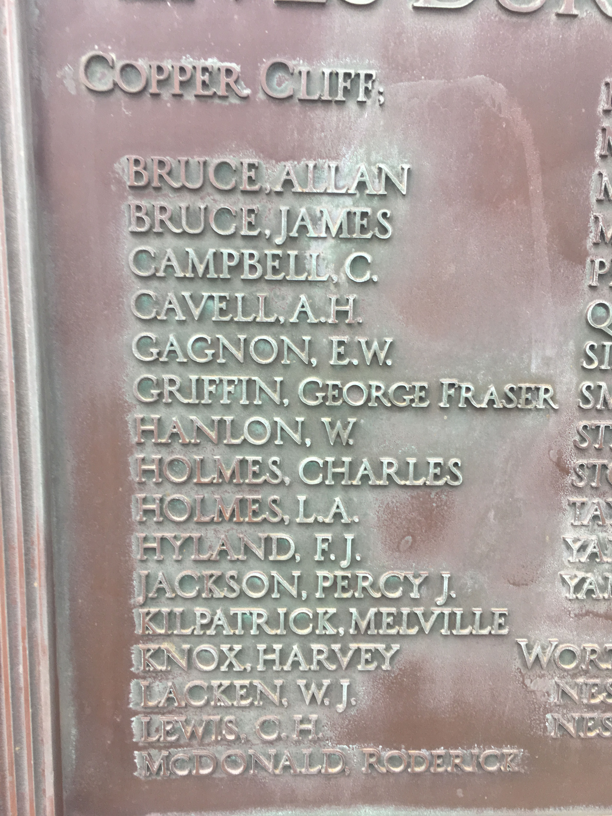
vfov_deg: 61.7
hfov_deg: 48.2
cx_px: 306
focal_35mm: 29
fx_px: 684
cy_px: 408
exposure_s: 1/120
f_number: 2.2
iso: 40
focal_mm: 4.15
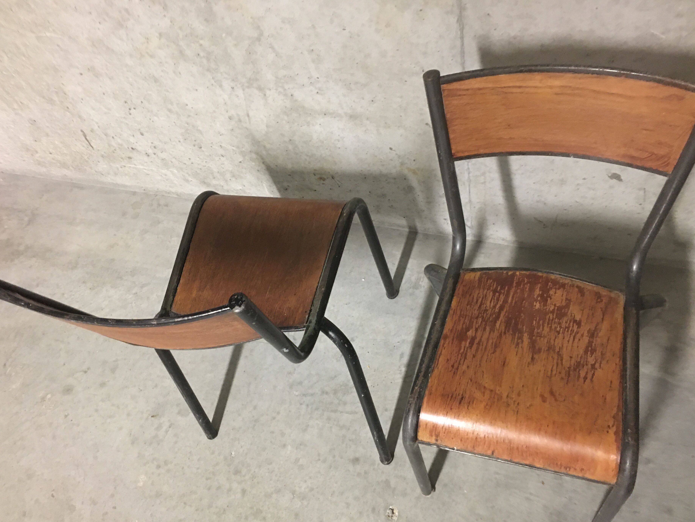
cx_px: 349
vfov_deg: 44.1
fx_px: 643
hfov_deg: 56.8
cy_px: 287
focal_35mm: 32
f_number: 2.2
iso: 100
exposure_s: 1/4
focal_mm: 4.15
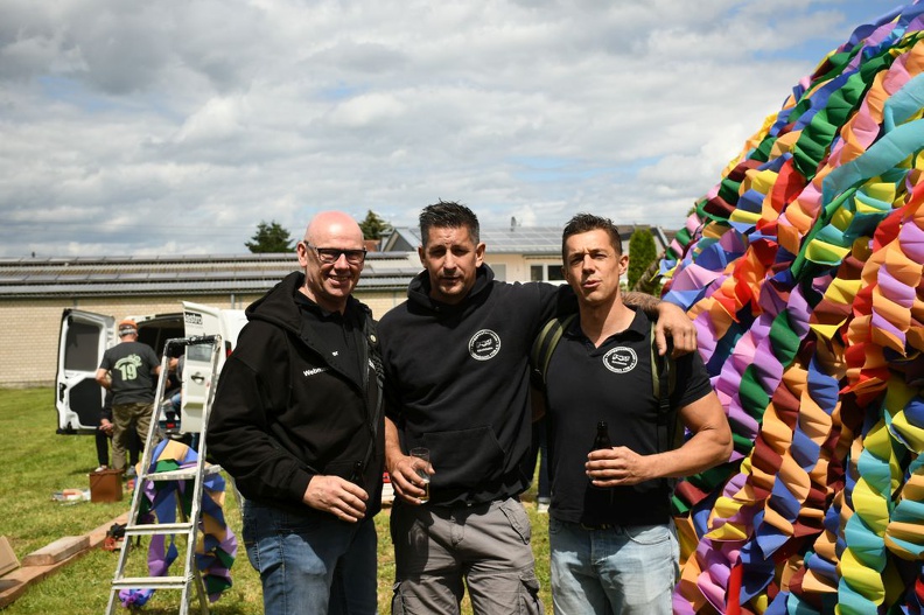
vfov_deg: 29.8
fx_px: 1154
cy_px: 308
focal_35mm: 45
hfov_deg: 43.6
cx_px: 462
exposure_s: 1/1000
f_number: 5.6
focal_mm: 30
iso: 100
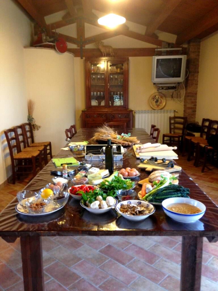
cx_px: 109
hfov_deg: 42.9
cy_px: 146
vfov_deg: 55.4
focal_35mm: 33
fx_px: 277
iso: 200
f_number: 2.4
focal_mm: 4.12
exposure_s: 1/20
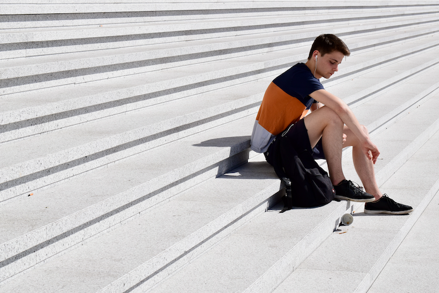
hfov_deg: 24.6
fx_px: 1006
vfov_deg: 16.6
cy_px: 146
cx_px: 220
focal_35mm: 82
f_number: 11
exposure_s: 1/500
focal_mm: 55
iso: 200
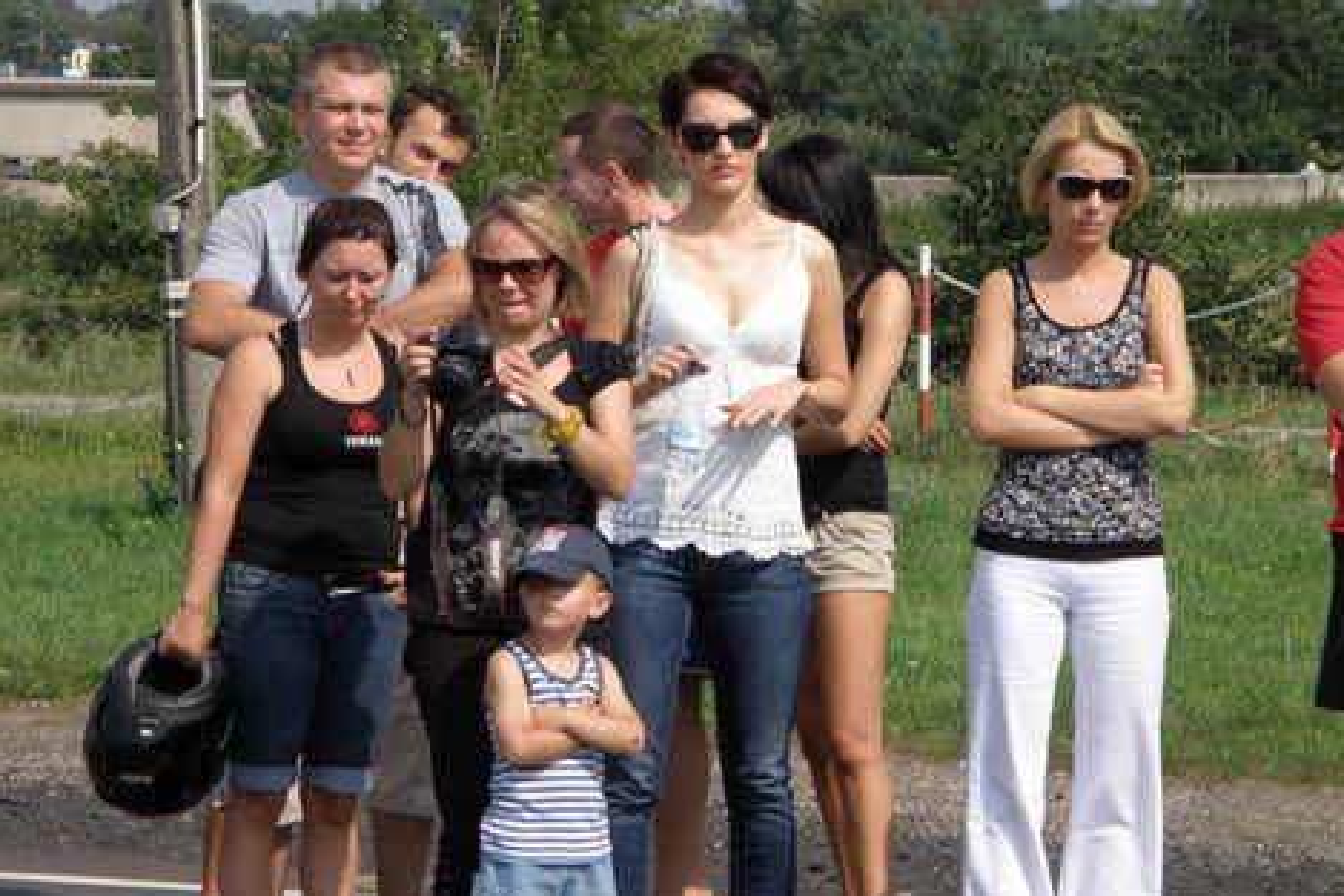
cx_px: 665
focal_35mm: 184
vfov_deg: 7.5
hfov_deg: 11.2
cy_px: 396
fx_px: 6871
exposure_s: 1/640
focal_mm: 29.41
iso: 64
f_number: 4.3
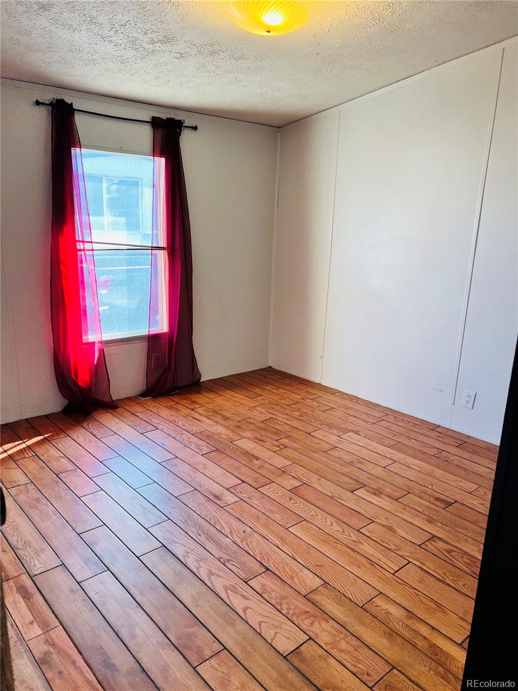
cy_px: 346
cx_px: 259
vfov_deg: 67.3
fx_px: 519
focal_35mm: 26
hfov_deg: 53.1
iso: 64
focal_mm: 5.7
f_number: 1.5
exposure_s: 1/124
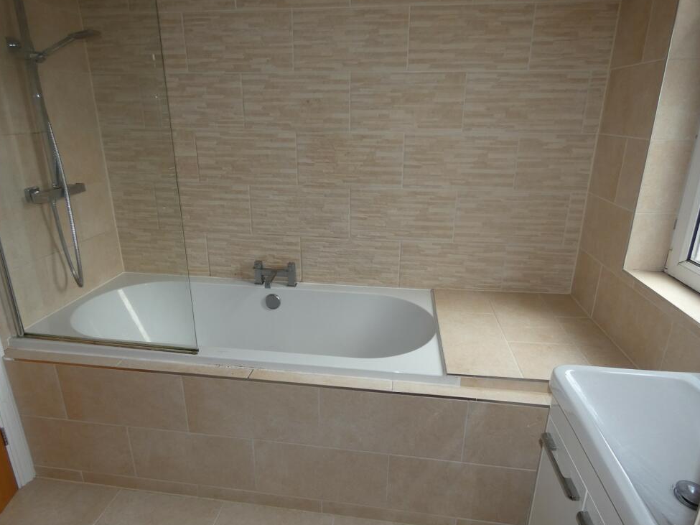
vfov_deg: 63.4
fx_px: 425
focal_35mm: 21
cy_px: 266
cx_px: 346
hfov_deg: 79.0
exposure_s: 1/60
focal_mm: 3.6
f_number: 2.8
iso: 80
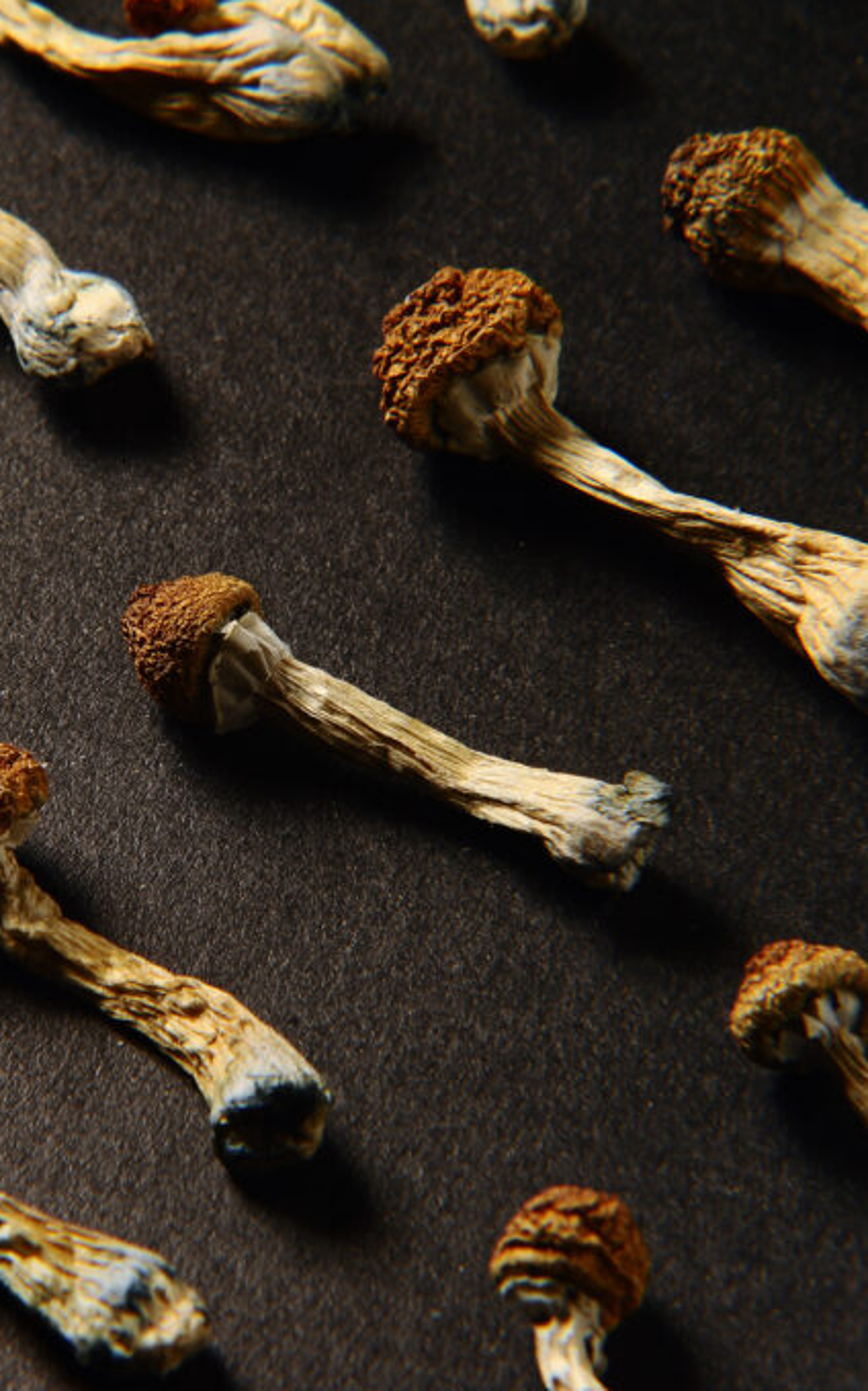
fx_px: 7272
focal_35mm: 192
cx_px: 199
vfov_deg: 10.9
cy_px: 696
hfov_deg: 6.8
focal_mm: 125
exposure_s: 1/160
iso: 400
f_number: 22
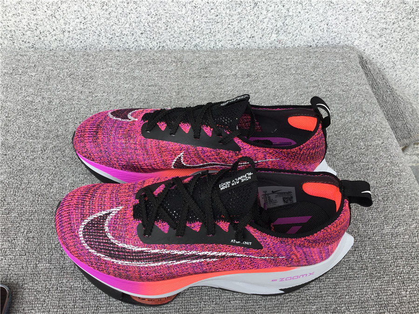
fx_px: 375
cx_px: 210
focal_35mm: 31
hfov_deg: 58.4
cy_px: 157
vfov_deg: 45.4
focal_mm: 3.3
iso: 25
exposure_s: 1/183
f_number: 2.4
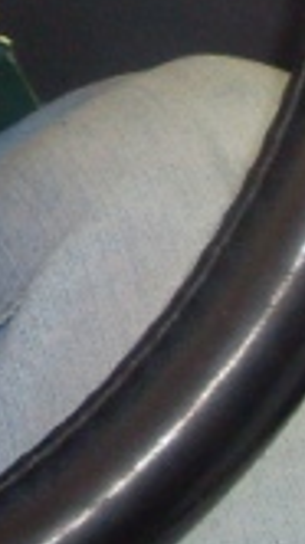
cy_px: -275
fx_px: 2884
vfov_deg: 10.4
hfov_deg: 5.8
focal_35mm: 200
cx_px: -508
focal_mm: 6.3
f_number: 2.8
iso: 100
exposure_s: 1/45
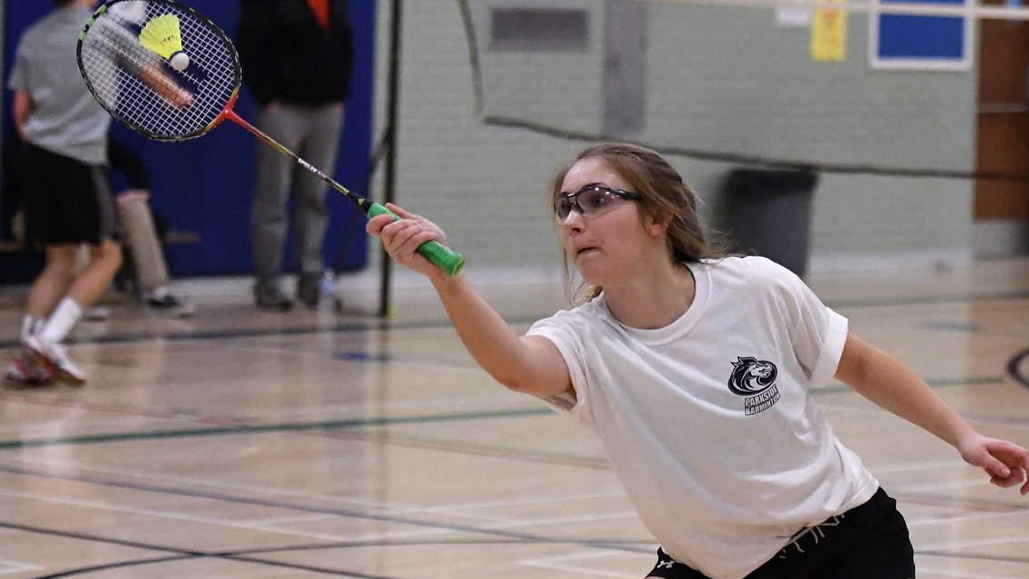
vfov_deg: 10.9
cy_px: 322
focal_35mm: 111
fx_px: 3029
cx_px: 518
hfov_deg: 19.3
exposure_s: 1/1000
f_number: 2.8
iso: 9000
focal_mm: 70
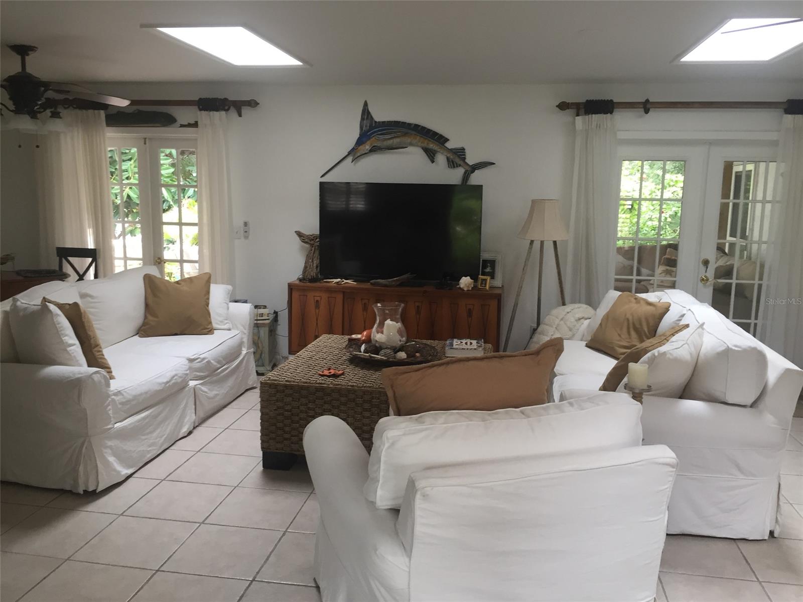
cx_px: 402
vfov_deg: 48.2
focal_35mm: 29
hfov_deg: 61.7
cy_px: 301
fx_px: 673
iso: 64
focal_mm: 4.15
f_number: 2.2
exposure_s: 1/30
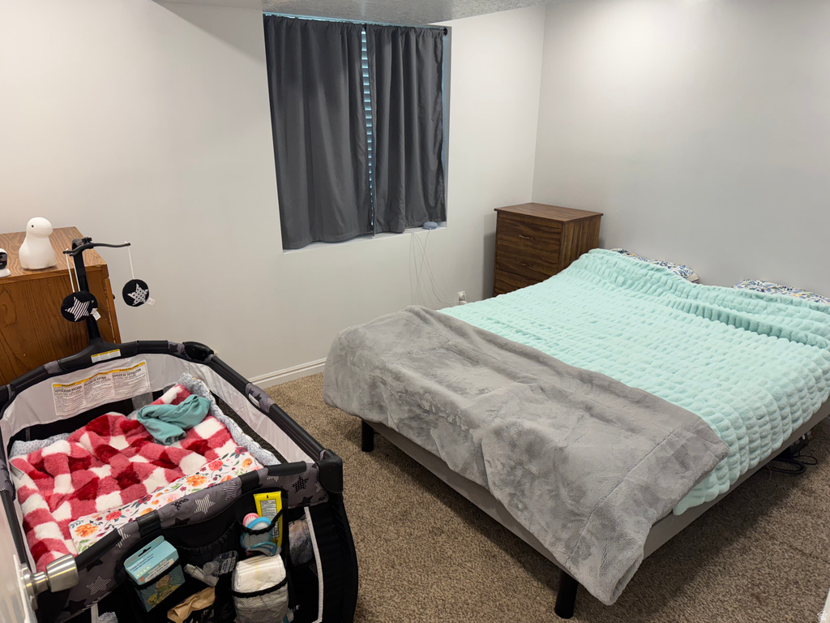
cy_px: 312
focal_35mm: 24
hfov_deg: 71.6
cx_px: 415
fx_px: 575
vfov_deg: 56.8
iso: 200
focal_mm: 6.76
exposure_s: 1/120
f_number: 1.78
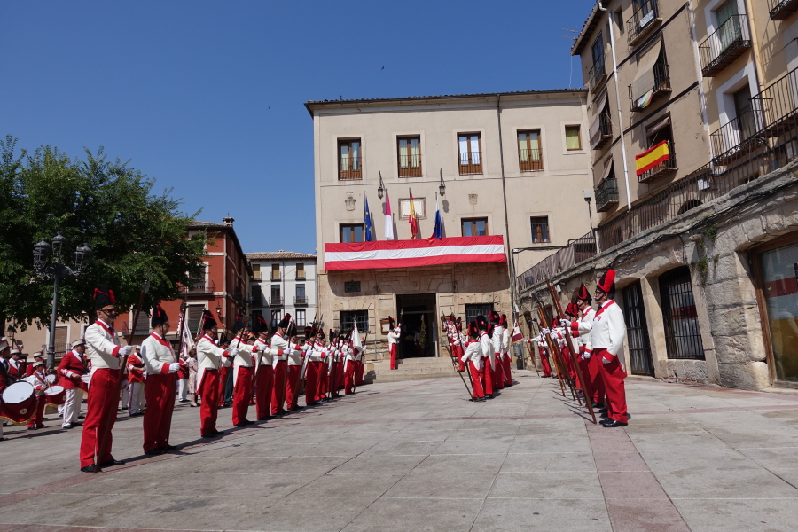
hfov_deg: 73.7
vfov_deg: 53.1
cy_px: 266
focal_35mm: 24
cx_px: 399
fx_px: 532
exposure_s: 1/250
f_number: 4
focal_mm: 8.8
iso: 125
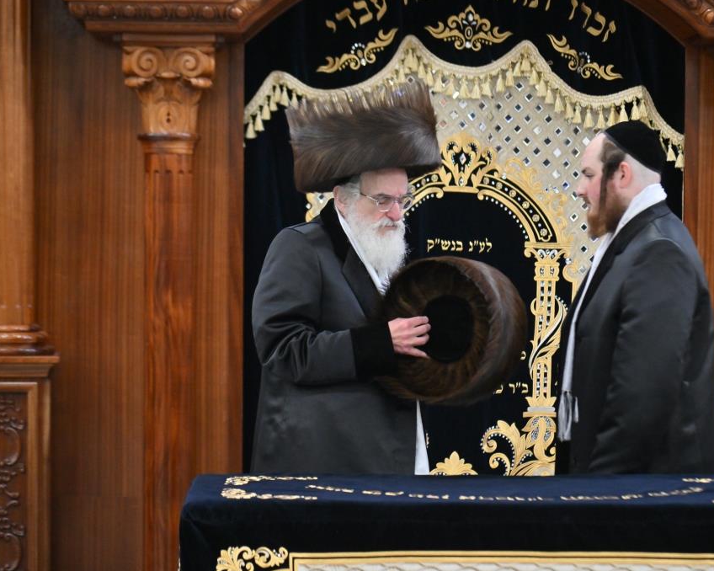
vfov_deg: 11.3
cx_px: 425
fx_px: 2873
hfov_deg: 14.2
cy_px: 286
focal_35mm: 136
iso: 1600
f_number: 4
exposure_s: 1/160
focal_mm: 120
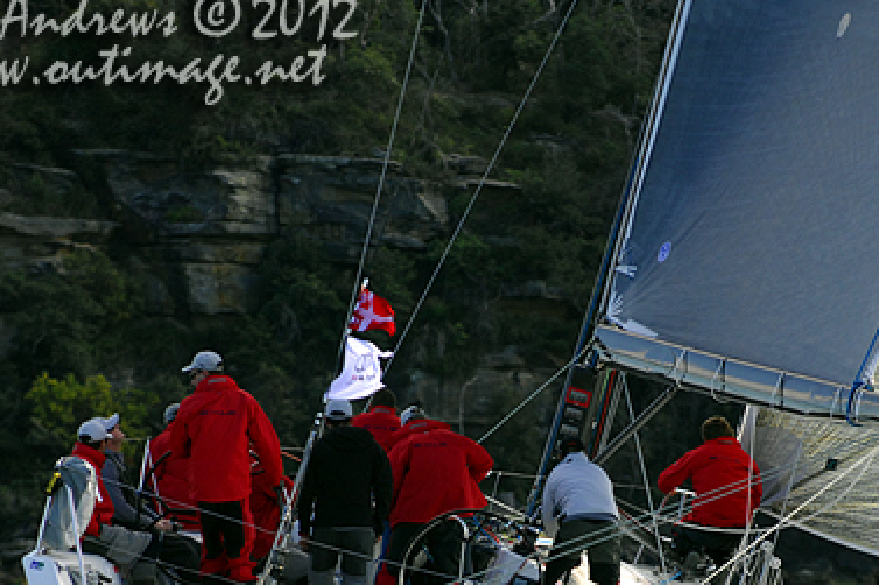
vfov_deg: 3.0
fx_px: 11080
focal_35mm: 454
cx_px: 567
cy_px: 436
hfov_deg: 4.5
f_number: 3.5
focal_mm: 190
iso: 400
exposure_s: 1/1000
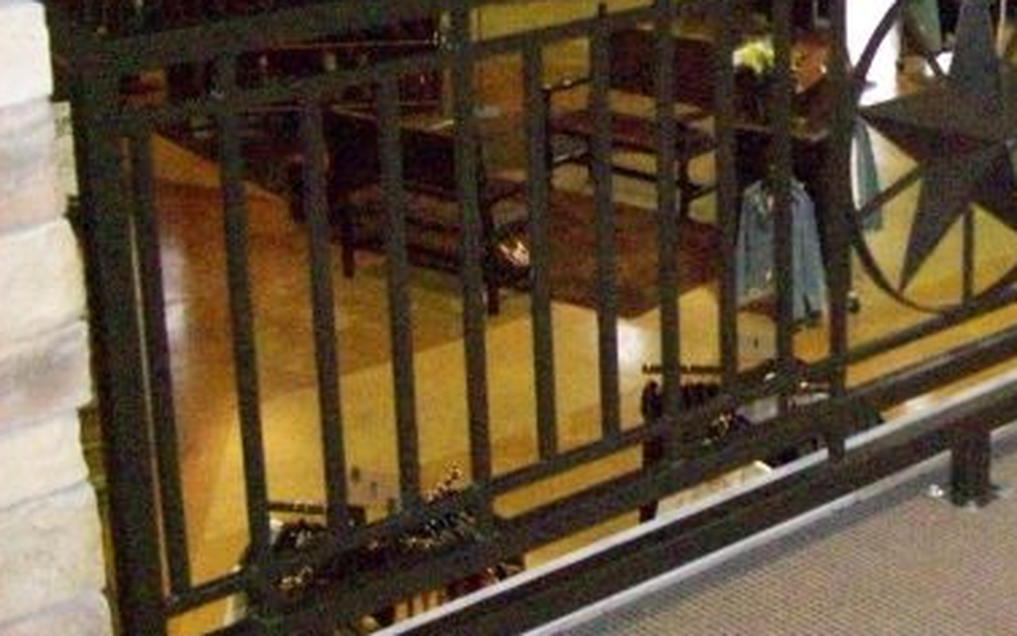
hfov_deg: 24.1
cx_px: 1070
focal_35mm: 81
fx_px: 2246
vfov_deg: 15.8
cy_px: -3
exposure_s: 1/128
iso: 800
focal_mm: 6
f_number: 2.7
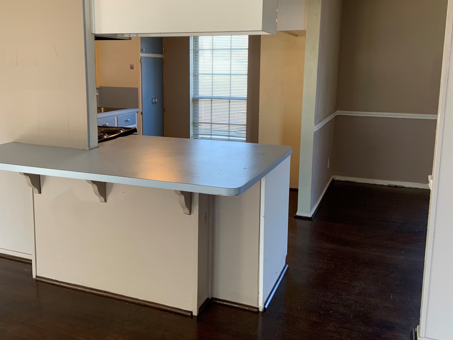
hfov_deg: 52.5
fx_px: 458
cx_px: 204
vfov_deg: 40.6
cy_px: 144
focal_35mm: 35
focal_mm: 3
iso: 64
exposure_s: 1/60
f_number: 1.8
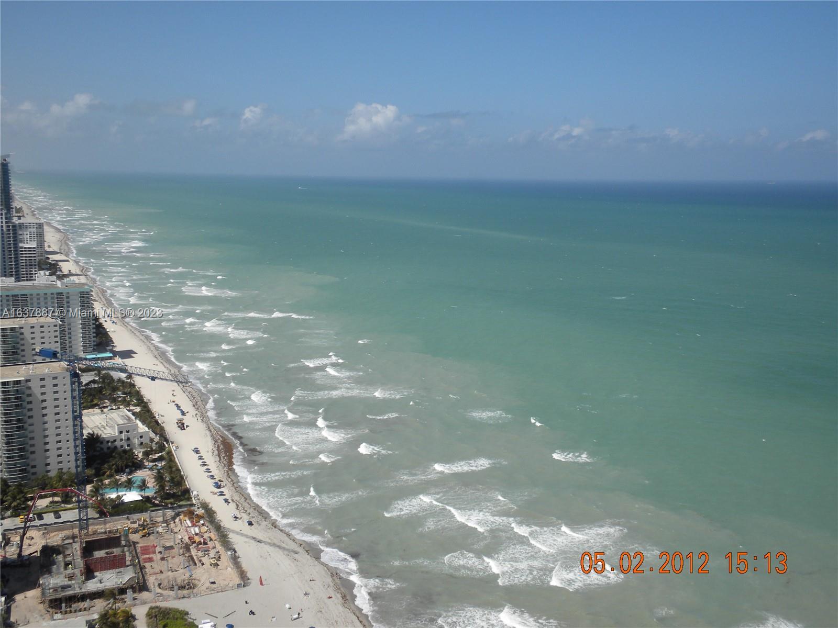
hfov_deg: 50.1
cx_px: 419
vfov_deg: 38.7
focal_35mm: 37
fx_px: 896
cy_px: 314
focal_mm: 6.6
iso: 64
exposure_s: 1/196
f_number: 10
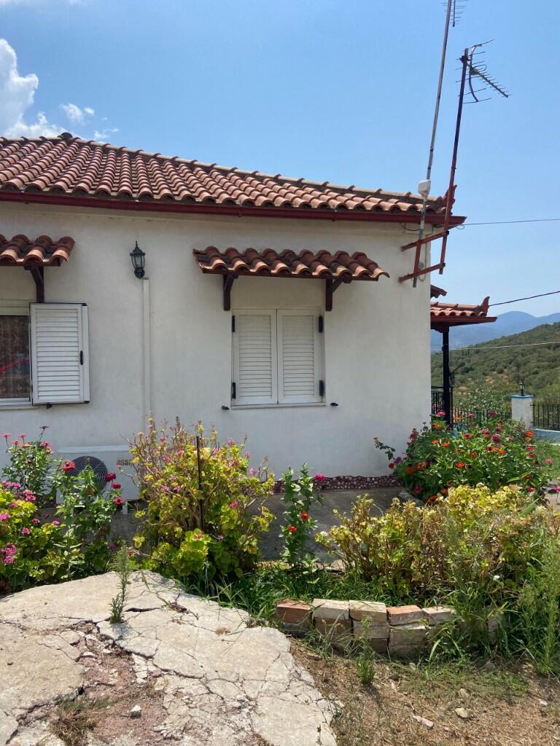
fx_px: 561
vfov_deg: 67.3
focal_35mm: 26
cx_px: 280
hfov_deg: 53.1
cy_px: 373
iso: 32
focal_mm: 4.25
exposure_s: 1/5236
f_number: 1.8
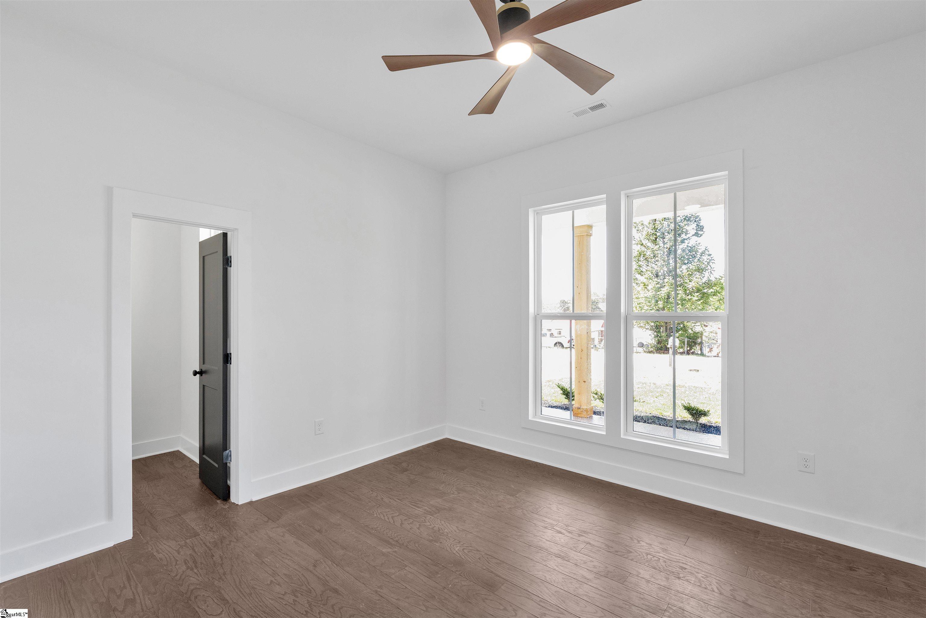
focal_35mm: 16
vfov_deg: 72.1
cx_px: 463
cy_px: 309
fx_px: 424
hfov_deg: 95.0
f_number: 9
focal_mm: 16.5
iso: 320
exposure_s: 1/15
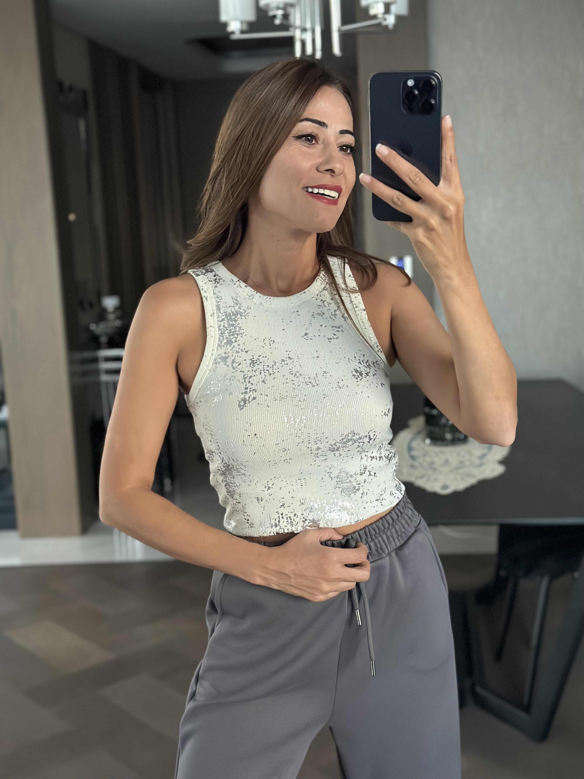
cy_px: 390
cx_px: 292
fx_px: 1080
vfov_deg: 39.7
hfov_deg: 30.3
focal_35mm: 48
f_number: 1.78
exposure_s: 1/40
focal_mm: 6.86
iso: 640
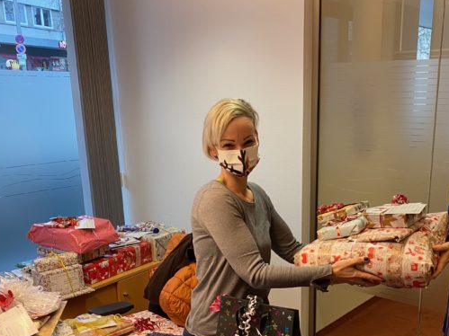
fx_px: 519
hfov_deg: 46.4
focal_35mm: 40
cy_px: 256
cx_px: 280
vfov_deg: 35.1
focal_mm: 4.25
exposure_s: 1/50
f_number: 1.8
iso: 80
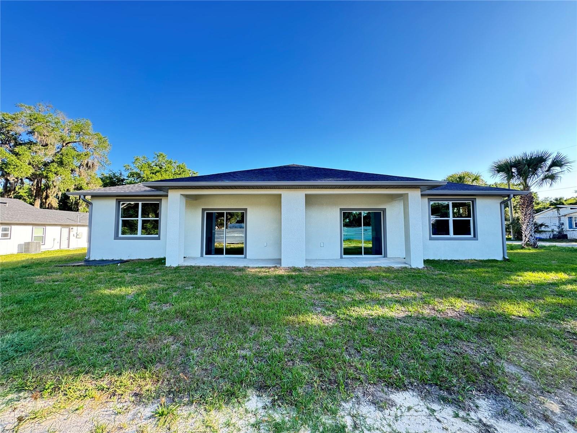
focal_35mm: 14
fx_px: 233
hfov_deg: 102.1
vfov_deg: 85.7
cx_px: 288
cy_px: 216
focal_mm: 2.22
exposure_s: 1/109
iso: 40
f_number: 2.2
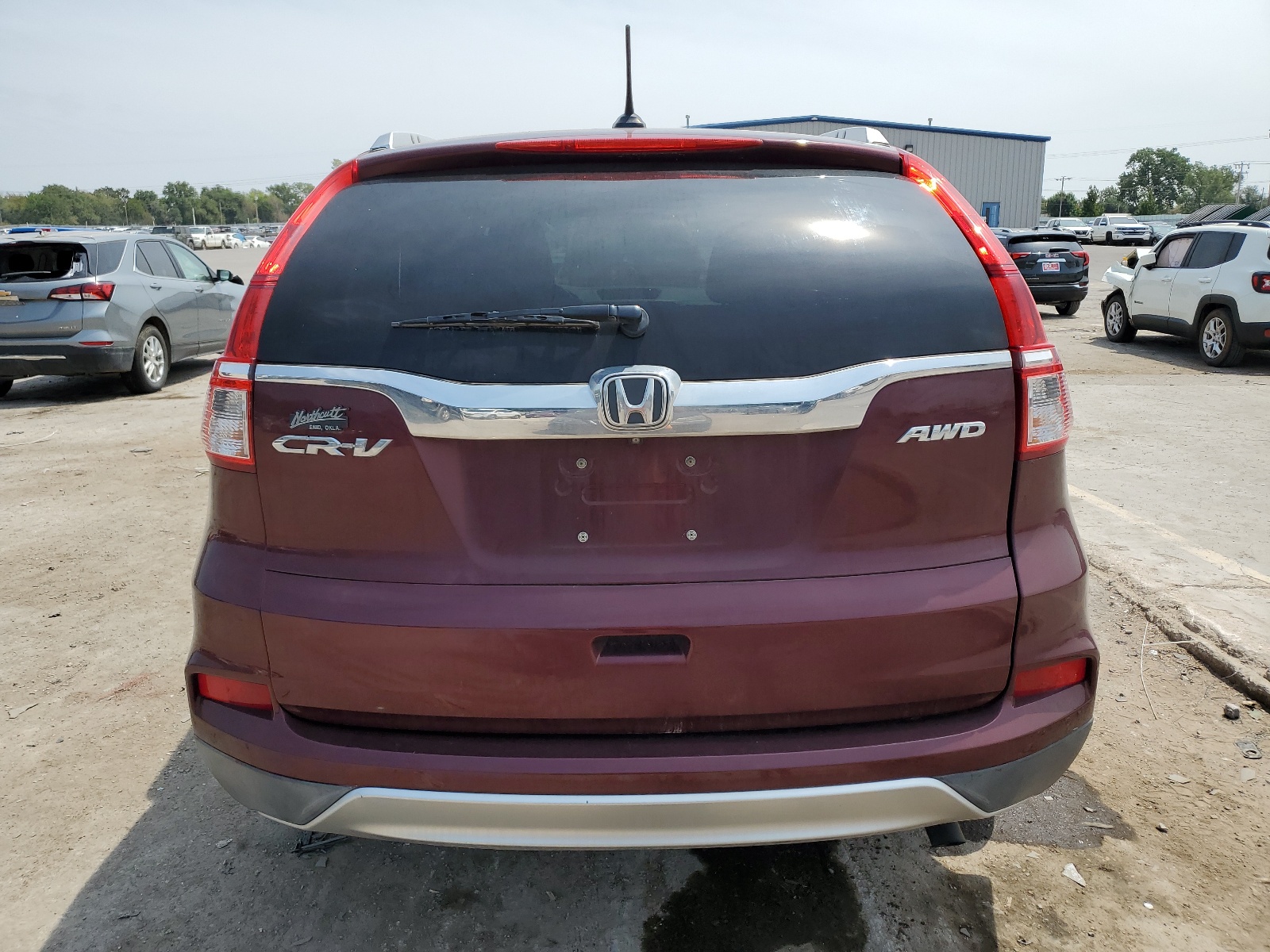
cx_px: 635
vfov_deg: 53.1
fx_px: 954
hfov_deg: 67.3
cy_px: 476
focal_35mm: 26
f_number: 1.5
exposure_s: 1/3333
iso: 50
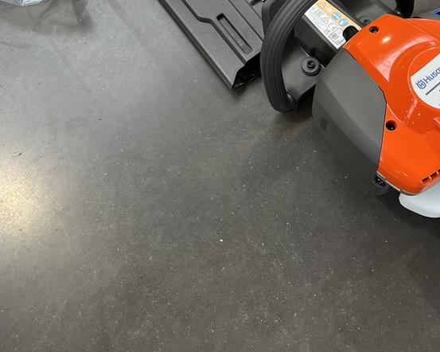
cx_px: 274
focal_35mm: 47
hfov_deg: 39.3
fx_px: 612
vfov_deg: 30.9
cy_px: 51
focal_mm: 5.1
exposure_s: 1/100
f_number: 1.6
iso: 64
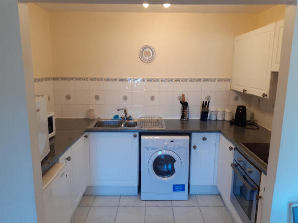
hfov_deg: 65.3
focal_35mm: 27
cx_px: 149
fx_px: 232
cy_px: 112
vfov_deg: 51.3
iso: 100
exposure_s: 1/50
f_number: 1.9
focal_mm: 3.6
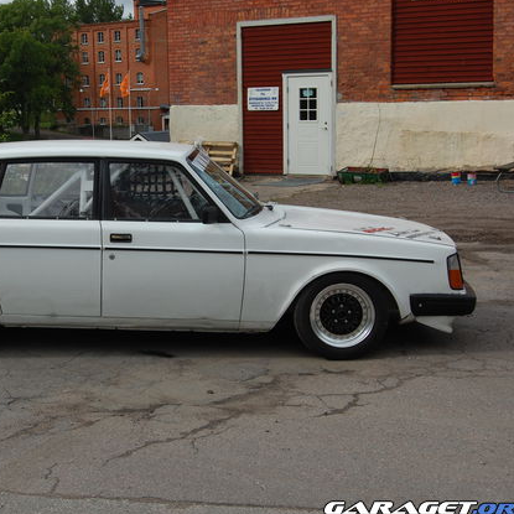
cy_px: 256
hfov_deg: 30.7
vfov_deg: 31.1
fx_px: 924
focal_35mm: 55
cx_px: 140
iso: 200
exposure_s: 1/250
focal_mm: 28
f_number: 8
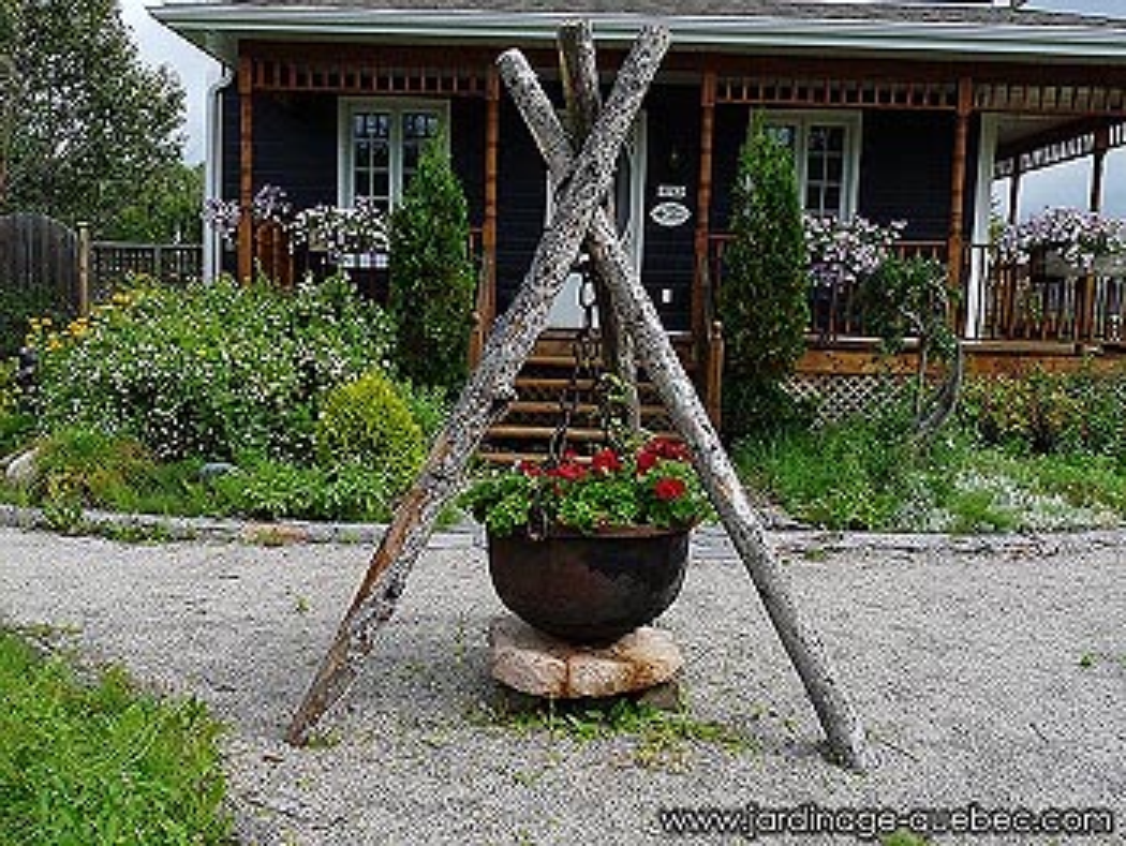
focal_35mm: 33
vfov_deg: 43.0
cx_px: 563
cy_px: 423
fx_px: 1074
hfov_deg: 55.3
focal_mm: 4.8
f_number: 5.6
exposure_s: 1/320
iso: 100
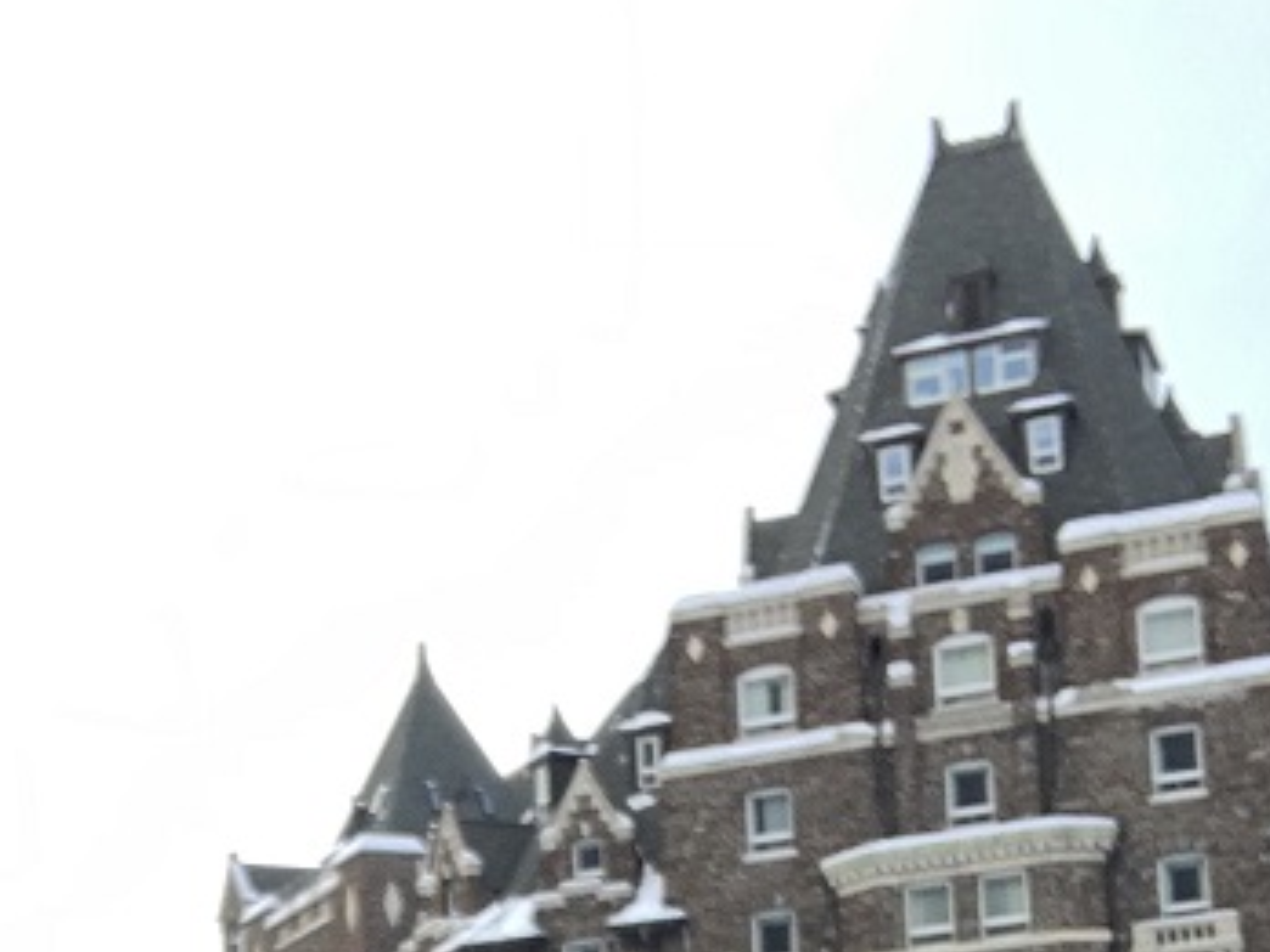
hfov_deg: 20.6
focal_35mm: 92
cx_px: -29
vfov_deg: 15.2
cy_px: 1299
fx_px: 3375
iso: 32
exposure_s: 1/120
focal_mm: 2.87
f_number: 2.2
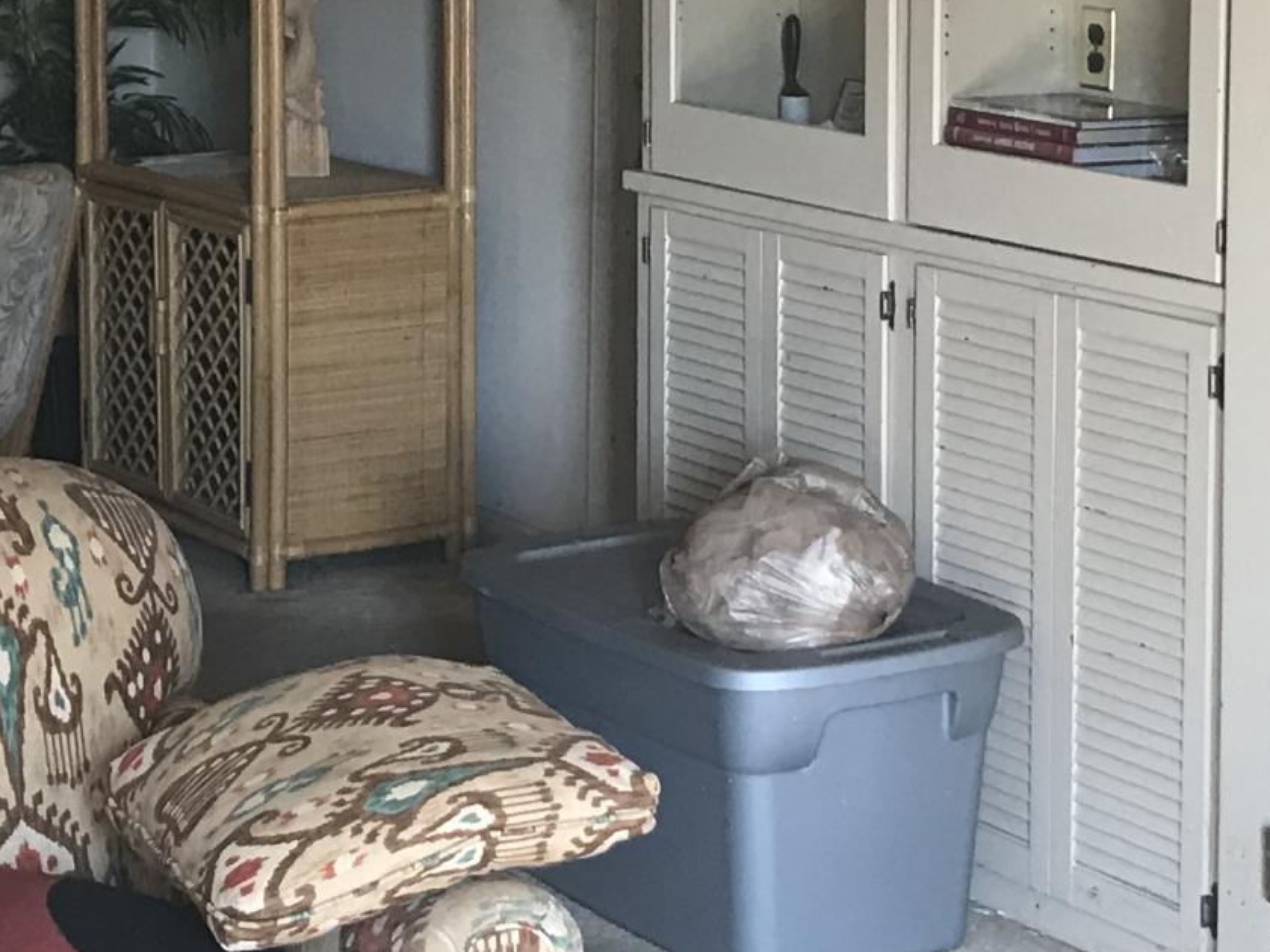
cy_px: 94
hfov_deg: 19.6
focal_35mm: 100
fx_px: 3669
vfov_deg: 14.6
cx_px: 694
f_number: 1.8
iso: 25
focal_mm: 3.99
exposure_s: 1/30
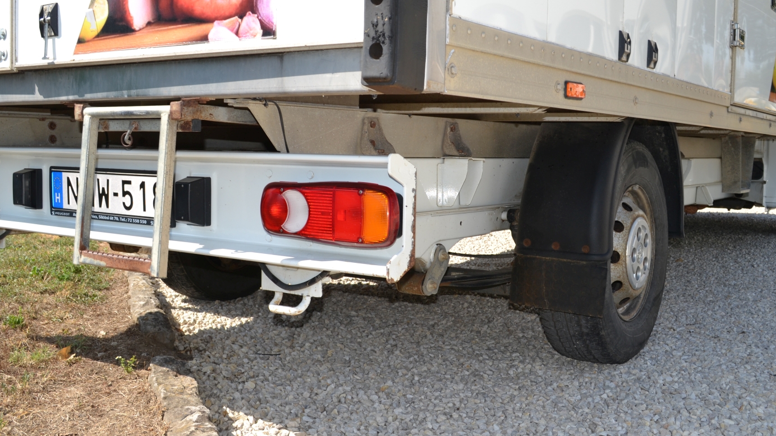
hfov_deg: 50.5
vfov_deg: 29.7
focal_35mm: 40
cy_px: 210
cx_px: 411
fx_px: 823
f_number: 7.1
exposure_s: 1/200
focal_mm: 22
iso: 100
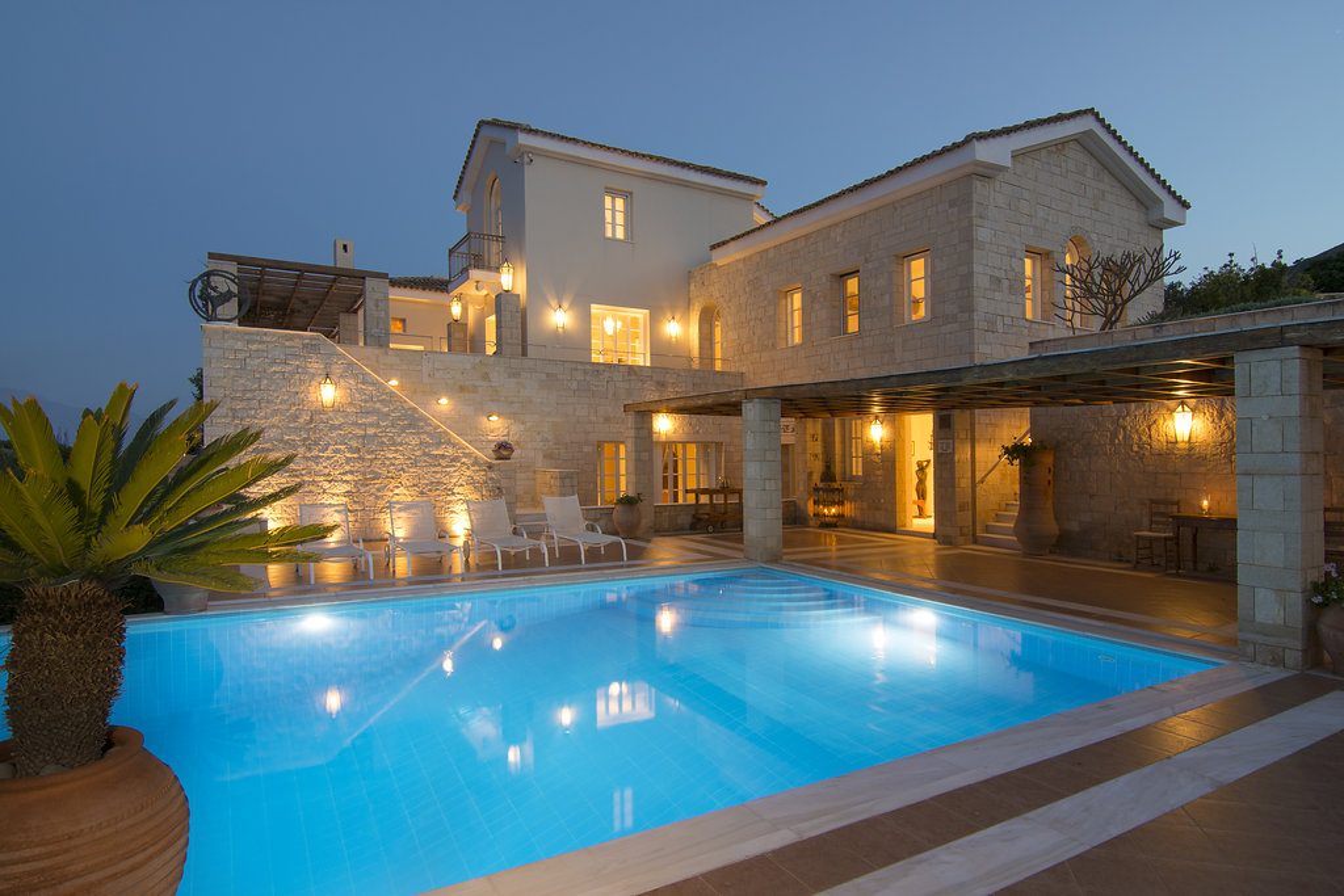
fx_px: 728
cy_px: 448
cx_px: 672
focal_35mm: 20
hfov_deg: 85.4
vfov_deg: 63.2
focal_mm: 13
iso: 200
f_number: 9
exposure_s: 2.5
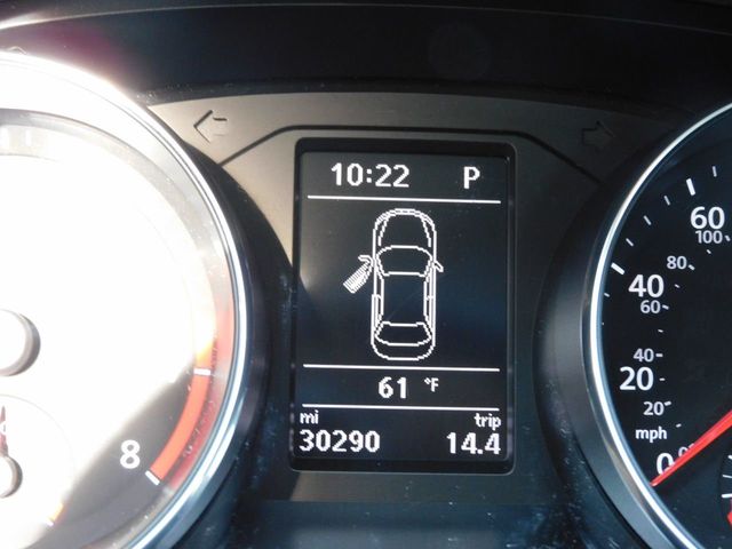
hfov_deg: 27.8
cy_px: 274
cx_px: 366
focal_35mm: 70
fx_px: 1480
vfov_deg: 21.0
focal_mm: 12.5
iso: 400
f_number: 4.5
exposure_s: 1/30
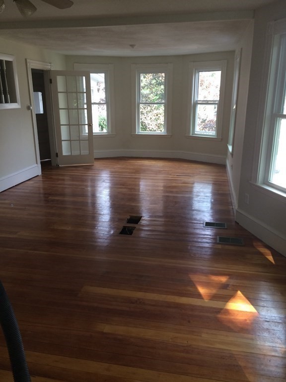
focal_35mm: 29
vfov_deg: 61.7
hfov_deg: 48.2
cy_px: 191
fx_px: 319
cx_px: 143
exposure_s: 1/30
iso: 32
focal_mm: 4.15
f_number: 2.2
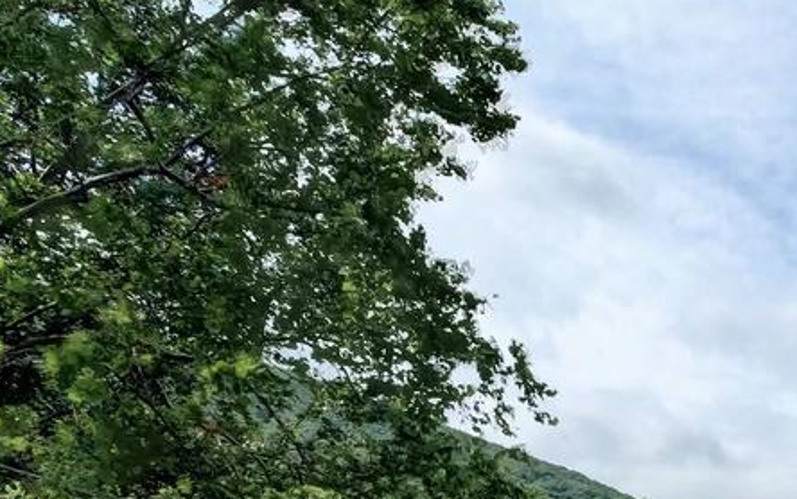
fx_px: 1195
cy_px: 717
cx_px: 1125
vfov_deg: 20.6
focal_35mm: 55
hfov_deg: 27.9
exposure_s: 1/2000
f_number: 8
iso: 800
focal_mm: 8
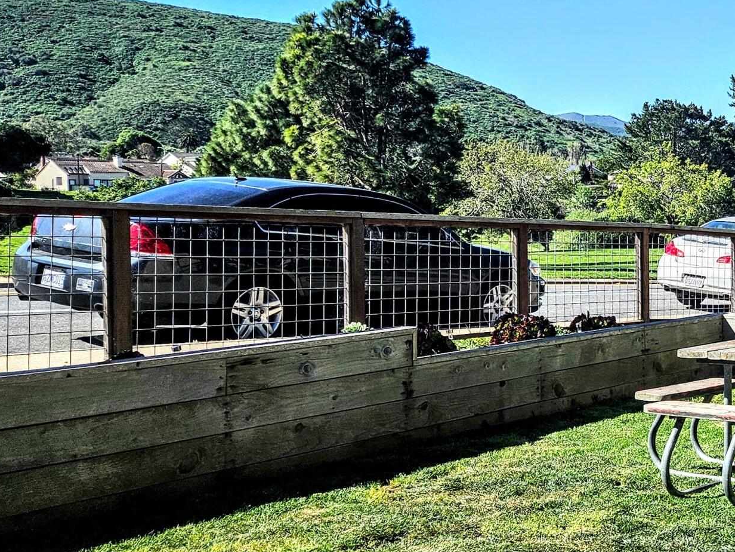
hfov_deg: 30.3
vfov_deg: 26.1
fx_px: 1189
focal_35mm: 56
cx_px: 830
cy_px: 241
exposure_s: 1/2417
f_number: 1.8
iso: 25
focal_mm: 5.4
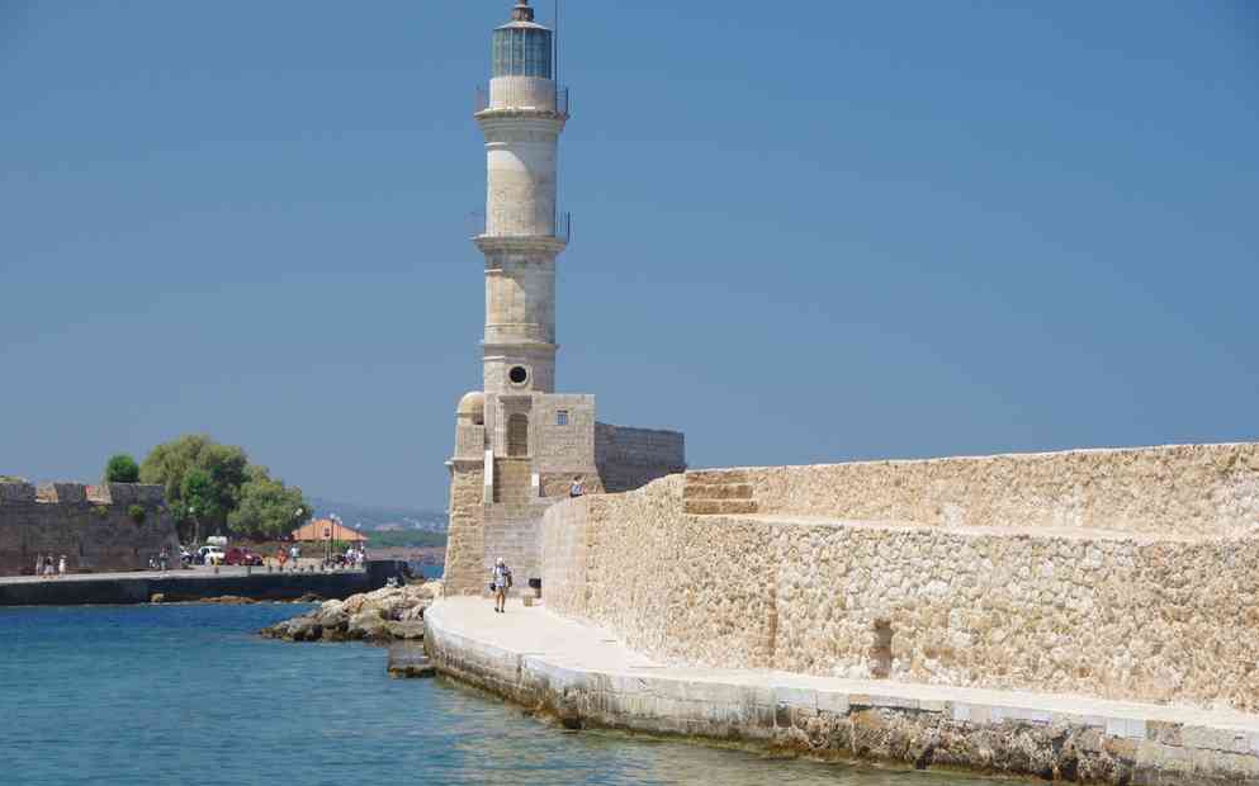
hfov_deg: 17.4
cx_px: 631
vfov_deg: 10.9
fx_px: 4116
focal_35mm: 120
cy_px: 380
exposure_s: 1/125
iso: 200
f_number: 10
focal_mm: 77.5
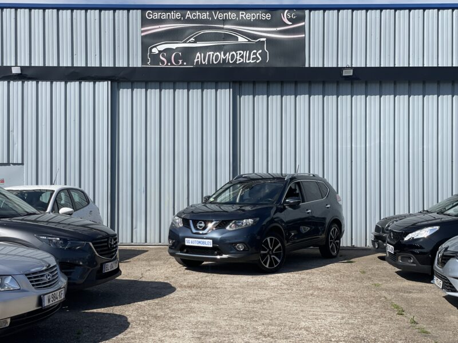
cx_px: 229
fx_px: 688
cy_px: 172
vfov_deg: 28.0
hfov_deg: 36.8
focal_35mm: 52
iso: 32
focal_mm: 6
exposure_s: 1/2817
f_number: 2
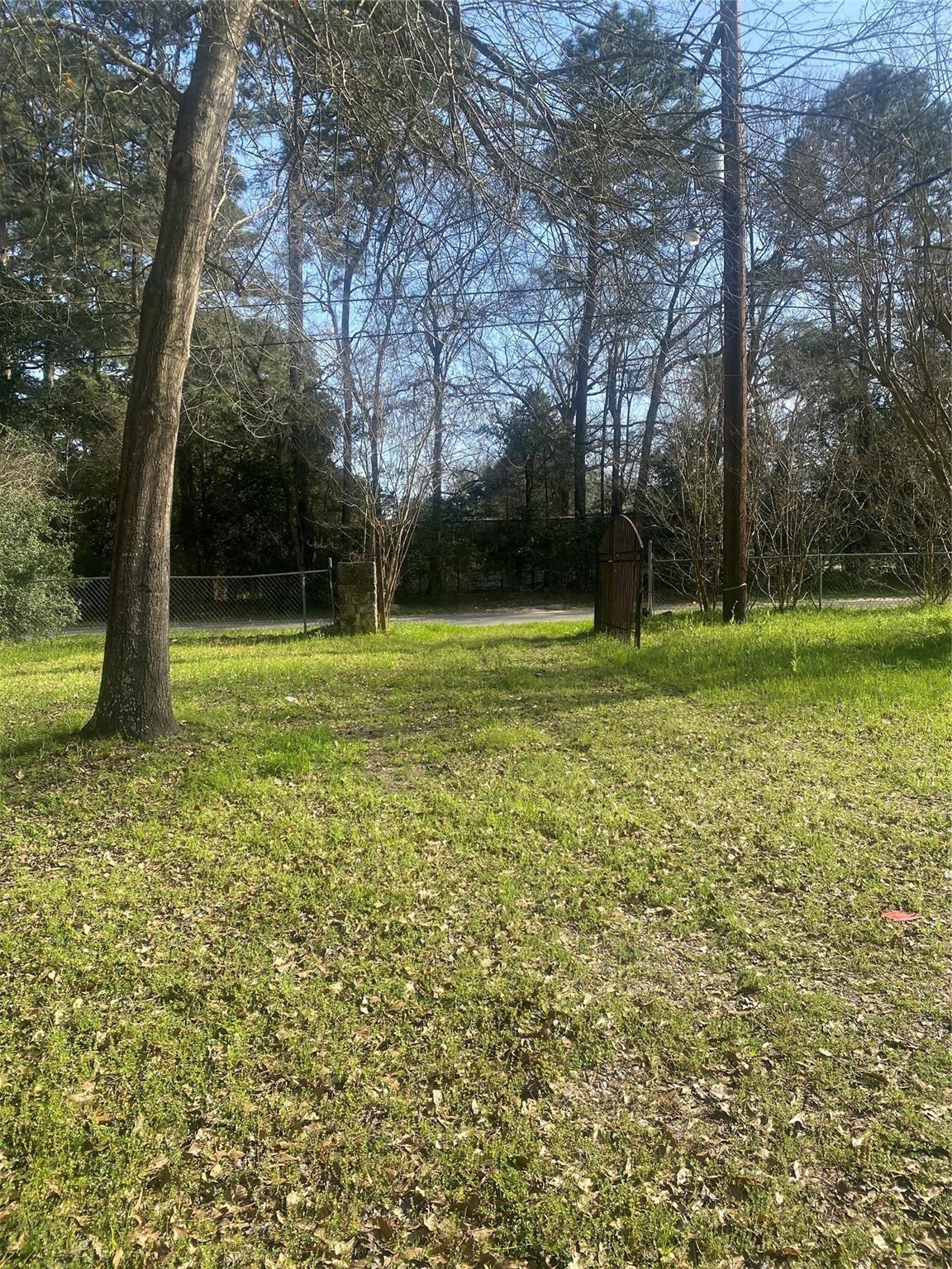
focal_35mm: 26
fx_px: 953
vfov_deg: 67.3
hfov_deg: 53.1
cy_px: 634
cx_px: 476
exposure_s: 1/871
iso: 32
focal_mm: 4.25
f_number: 1.8
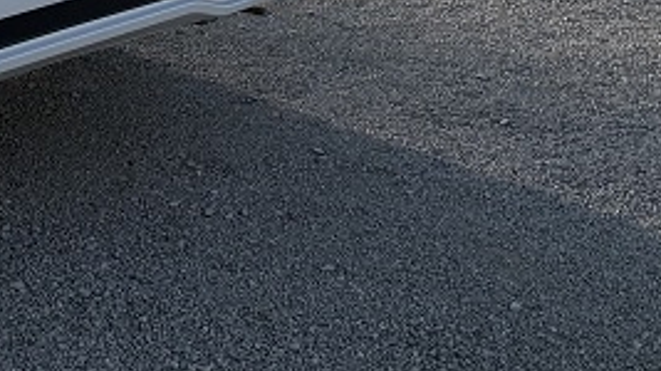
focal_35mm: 88
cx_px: -149
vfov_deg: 12.0
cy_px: -414
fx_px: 1542
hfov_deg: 22.2
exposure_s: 1/3953
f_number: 1.78
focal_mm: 6.76
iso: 100
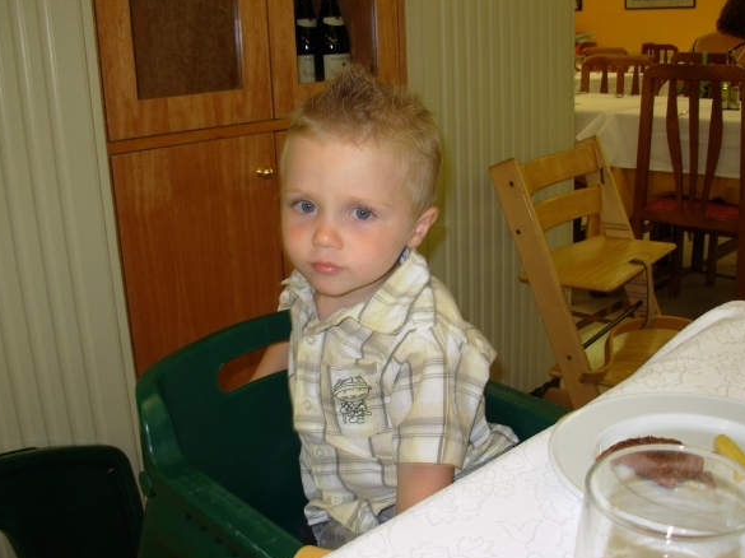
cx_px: 367
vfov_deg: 36.8
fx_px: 839
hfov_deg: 47.9
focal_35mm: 39
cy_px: 283
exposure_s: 1/32
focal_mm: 6.3
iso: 50
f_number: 2.9
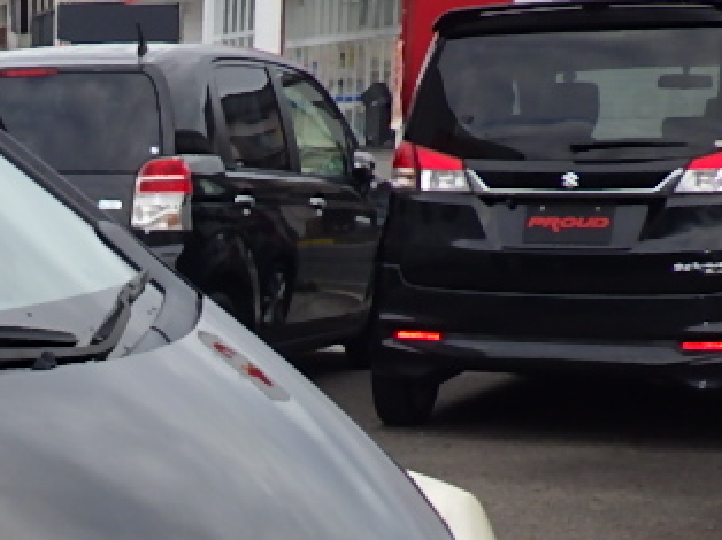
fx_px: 2313
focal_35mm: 111
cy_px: 687
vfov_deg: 12.9
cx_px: -416
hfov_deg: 16.0
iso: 125
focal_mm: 6.1
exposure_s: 1/160
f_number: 4.6
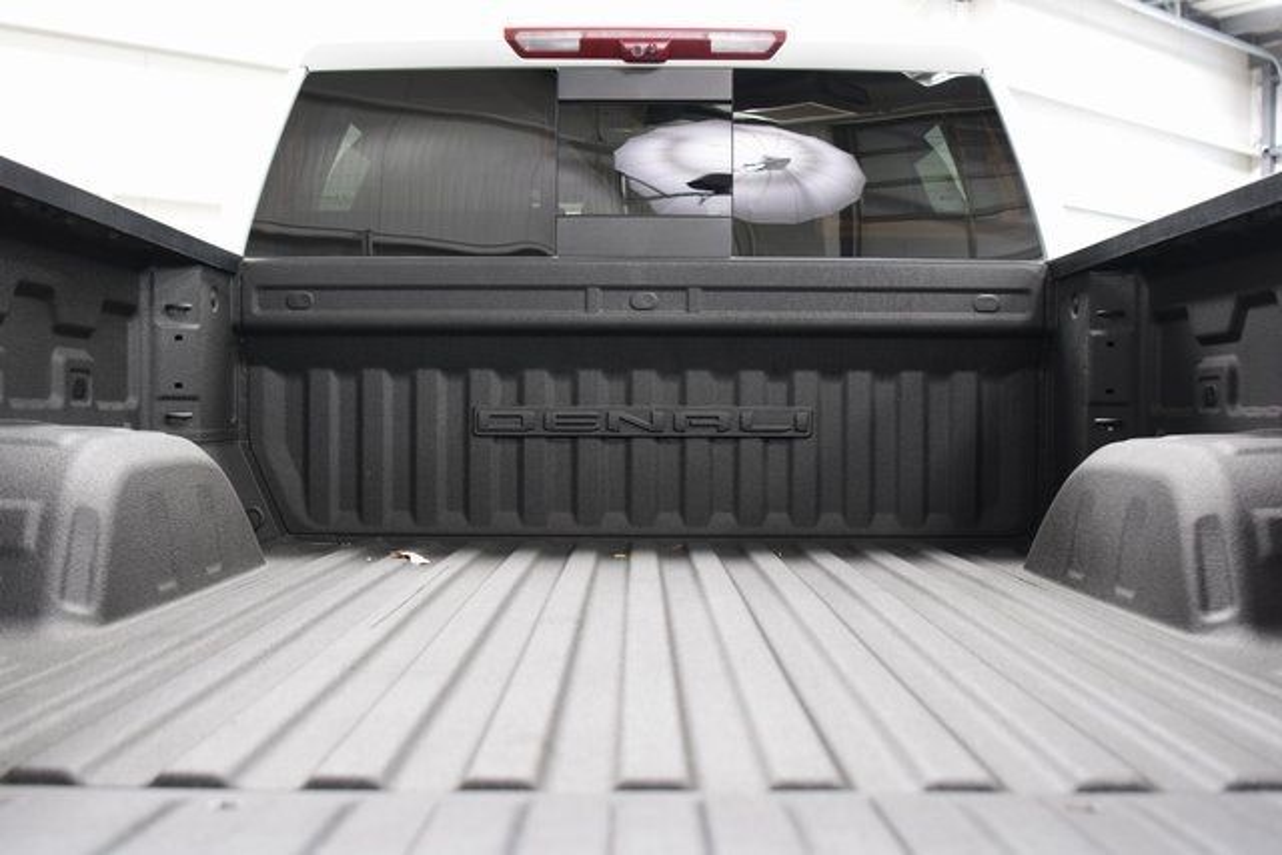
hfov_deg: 53.1
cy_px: 428
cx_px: 641
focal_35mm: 36
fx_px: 1282
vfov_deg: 36.9
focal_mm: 24
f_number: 2.8
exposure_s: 1/50
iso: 1600
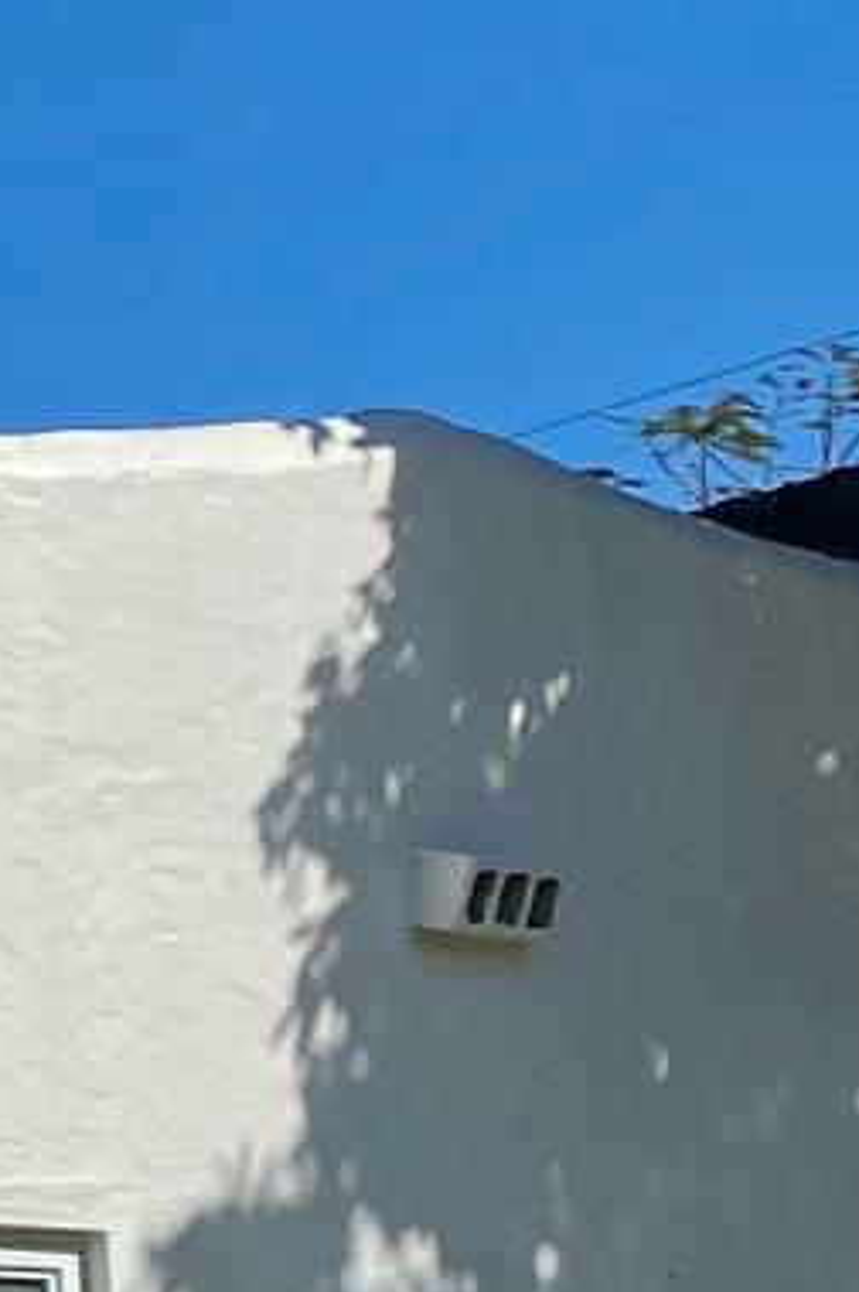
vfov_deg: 14.0
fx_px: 5163
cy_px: 1347
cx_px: -2250
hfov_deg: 7.5
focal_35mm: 144
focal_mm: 4.25
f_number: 1.8
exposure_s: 1/6098
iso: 32
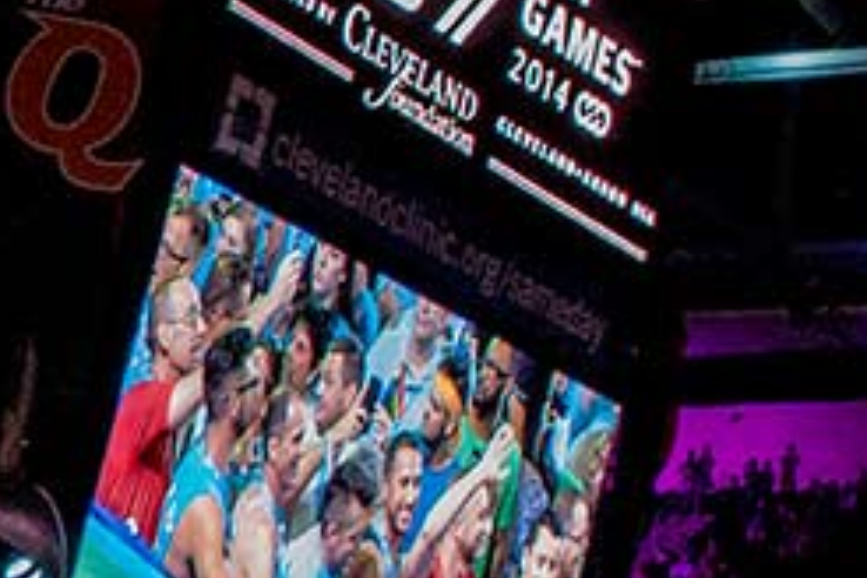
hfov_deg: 22.8
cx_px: -39
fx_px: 2047
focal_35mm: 85
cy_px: 287
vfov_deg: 16.1
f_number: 4.5
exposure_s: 1/200
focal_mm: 24
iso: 1100
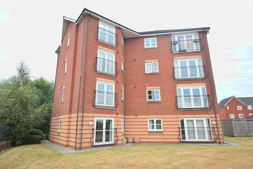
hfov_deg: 81.2
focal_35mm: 21
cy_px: 84
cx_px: 126
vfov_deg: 59.6
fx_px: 148
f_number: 5
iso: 100
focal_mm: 14
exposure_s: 1/100
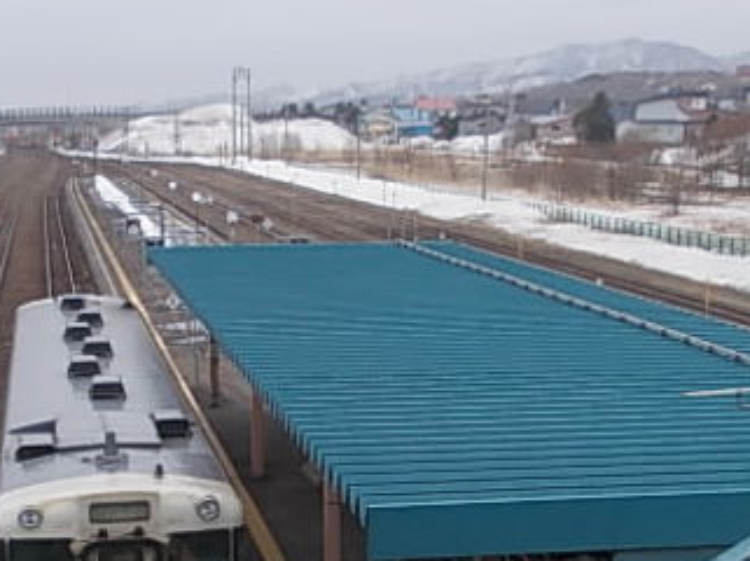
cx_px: 243
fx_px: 1666
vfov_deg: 19.0
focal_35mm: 77
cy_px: 429
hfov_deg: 25.2
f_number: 3.1
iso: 80
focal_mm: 5.3
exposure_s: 1/100
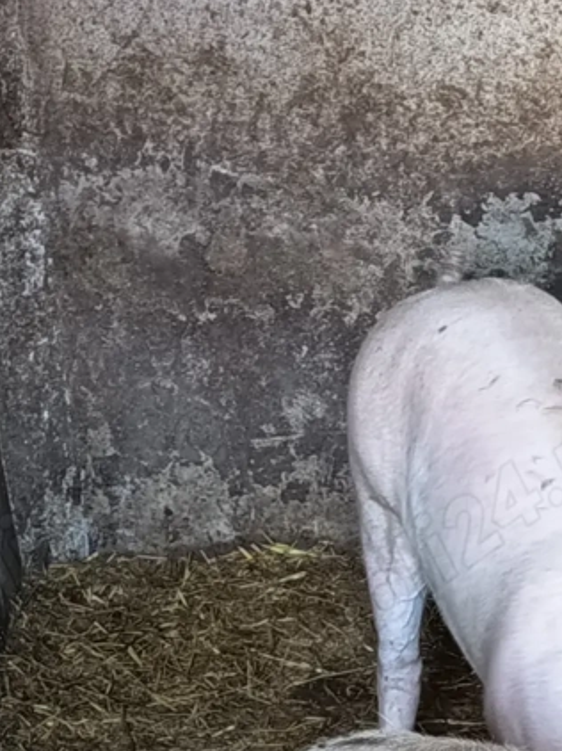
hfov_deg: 12.4
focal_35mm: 117
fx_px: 2535
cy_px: 1102
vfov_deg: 15.6
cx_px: 654
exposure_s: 1/25
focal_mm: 5.24
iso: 737
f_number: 1.7
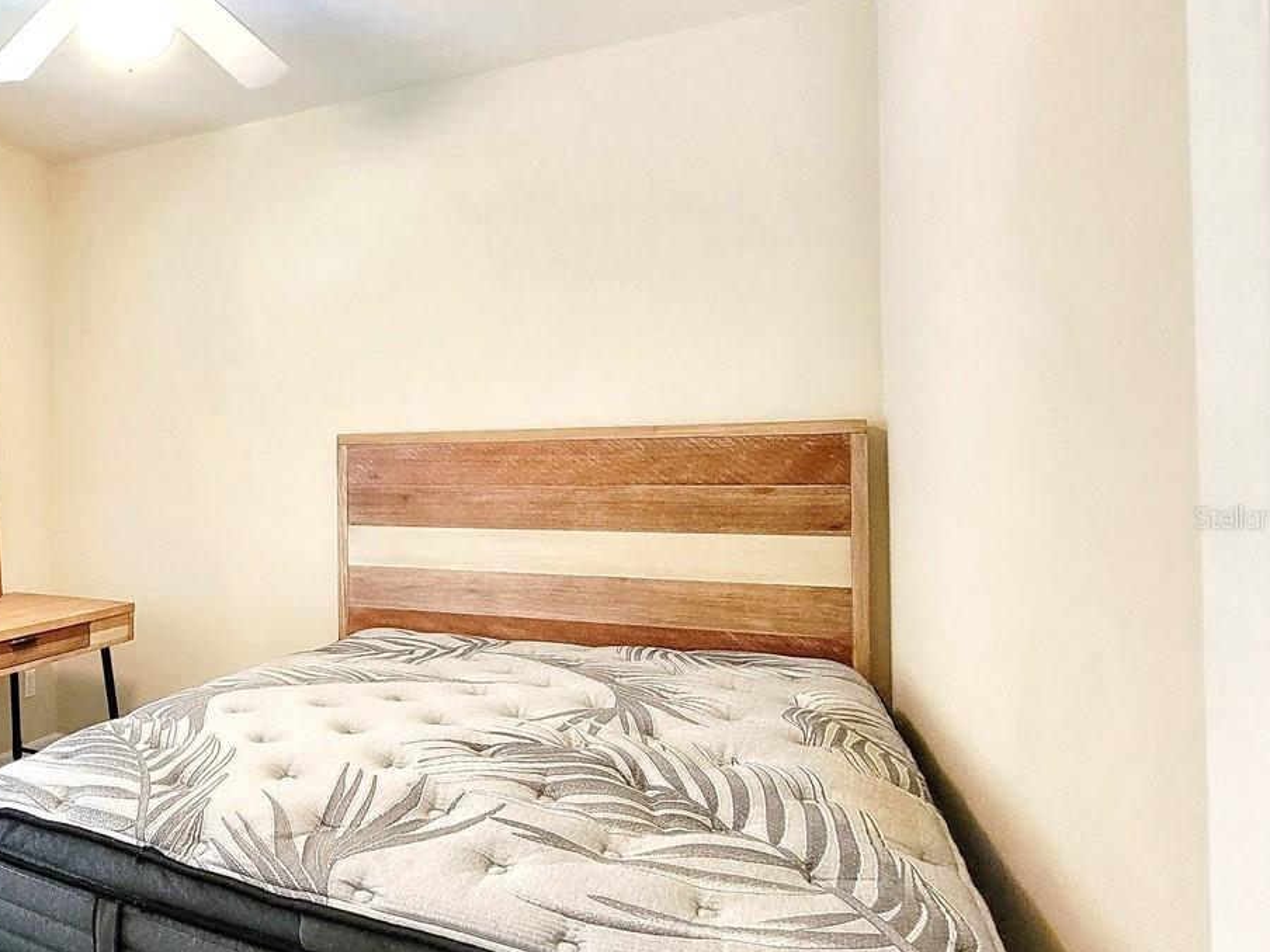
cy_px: 517
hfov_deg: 65.2
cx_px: 204
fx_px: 844
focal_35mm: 23
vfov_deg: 58.8
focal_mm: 2.2
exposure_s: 1/24
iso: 800
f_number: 2.2
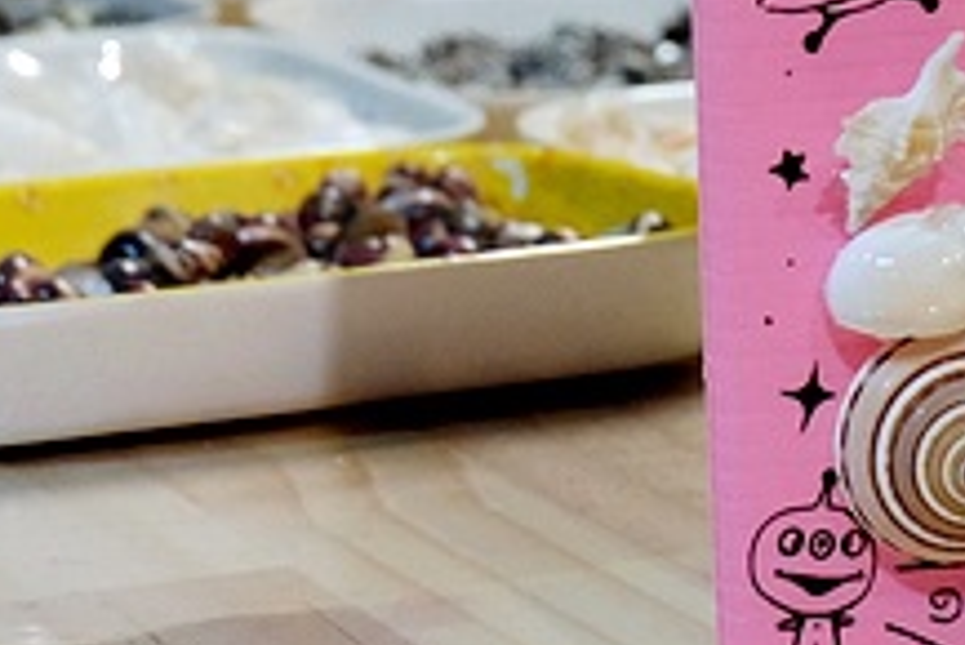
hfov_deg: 8.0
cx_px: 1623
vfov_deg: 5.5
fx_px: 6706
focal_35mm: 250
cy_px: -127
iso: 800
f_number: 5
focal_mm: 35.5
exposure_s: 1/58
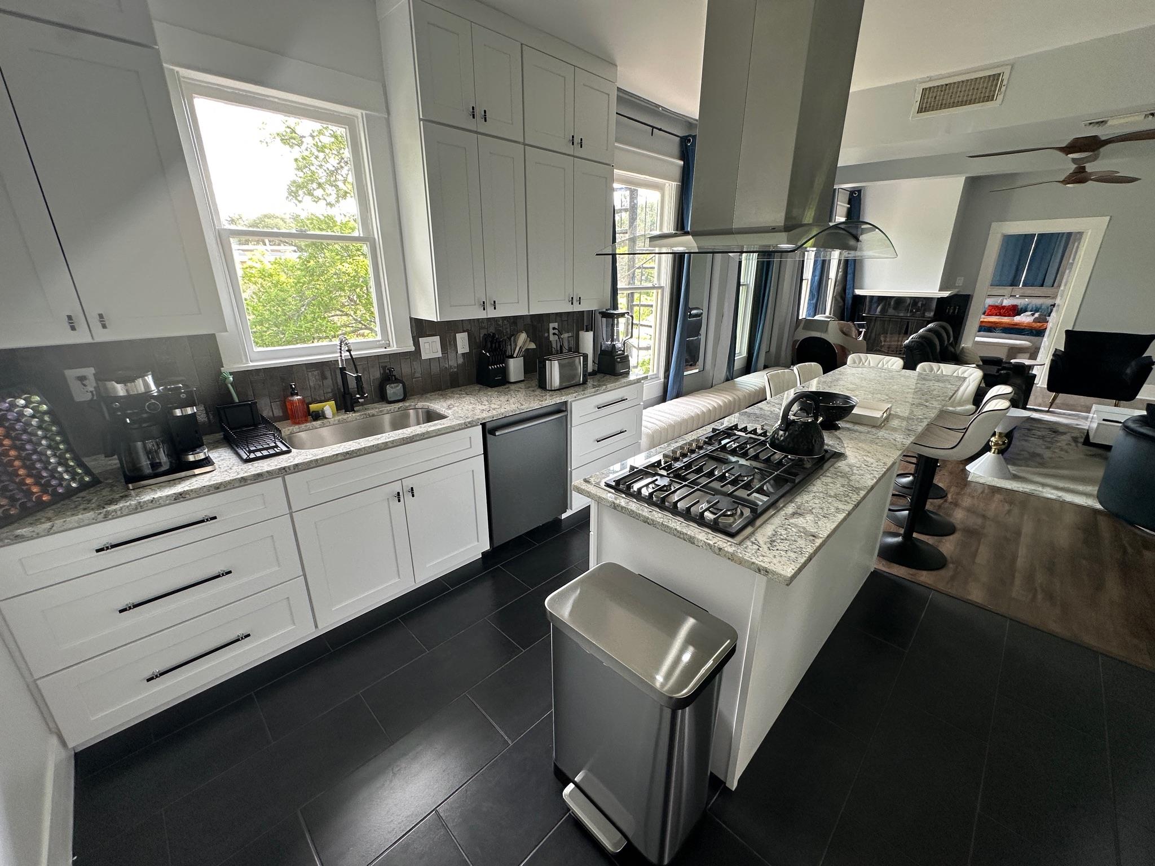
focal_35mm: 14
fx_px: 467
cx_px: 578
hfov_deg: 102.1
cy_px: 433
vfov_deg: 85.7
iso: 100
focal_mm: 2.22
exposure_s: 1/99
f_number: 2.2
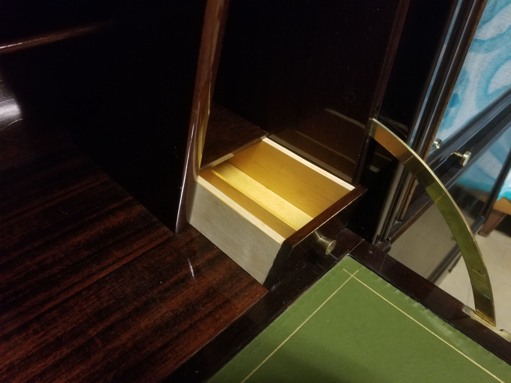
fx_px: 384
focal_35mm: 26
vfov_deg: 53.1
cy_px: 192
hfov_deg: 67.3
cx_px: 256
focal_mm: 4.25
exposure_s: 1/10
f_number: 1.7
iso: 320
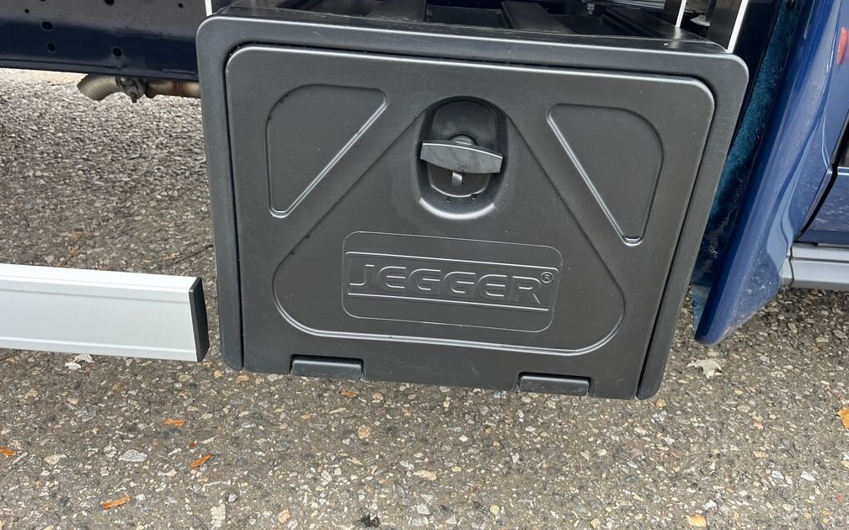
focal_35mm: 28
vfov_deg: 44.5
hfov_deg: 66.5
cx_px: 428
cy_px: 235
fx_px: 648
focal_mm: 5.1
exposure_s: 1/121
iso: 125
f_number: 1.6
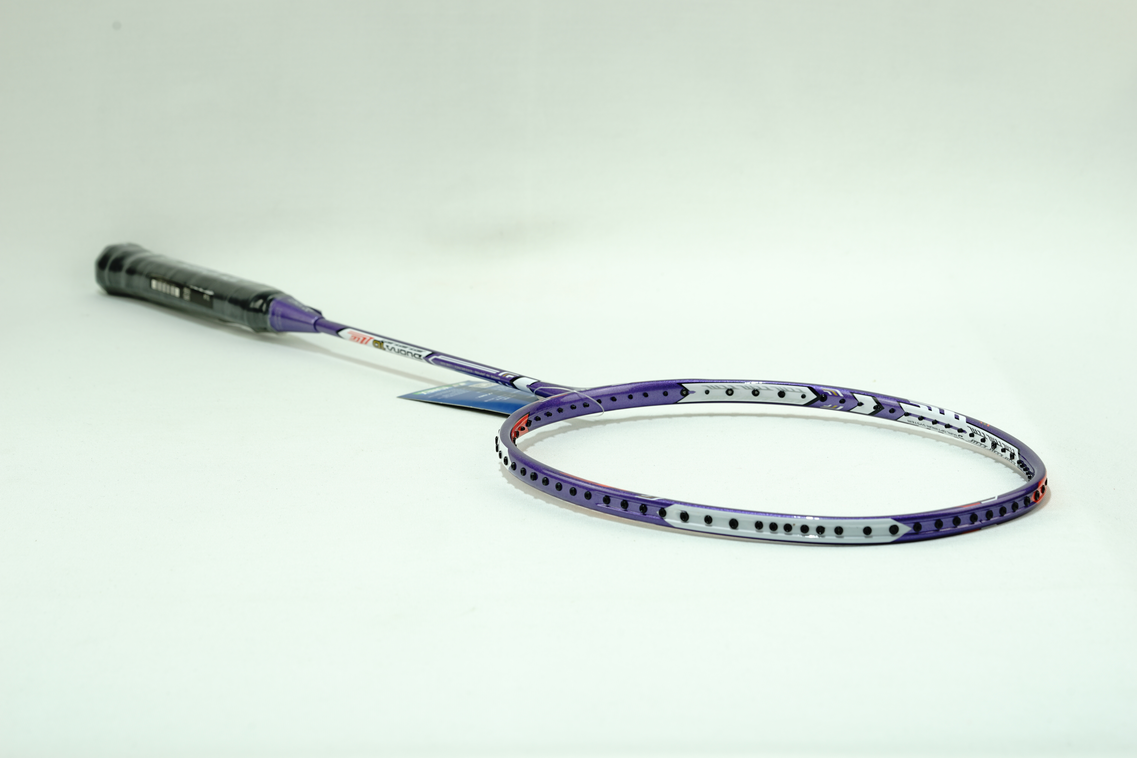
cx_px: 568
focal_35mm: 90
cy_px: 379
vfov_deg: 15.2
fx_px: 2842
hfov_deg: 22.6
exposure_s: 1/10
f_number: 10
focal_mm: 90
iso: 100
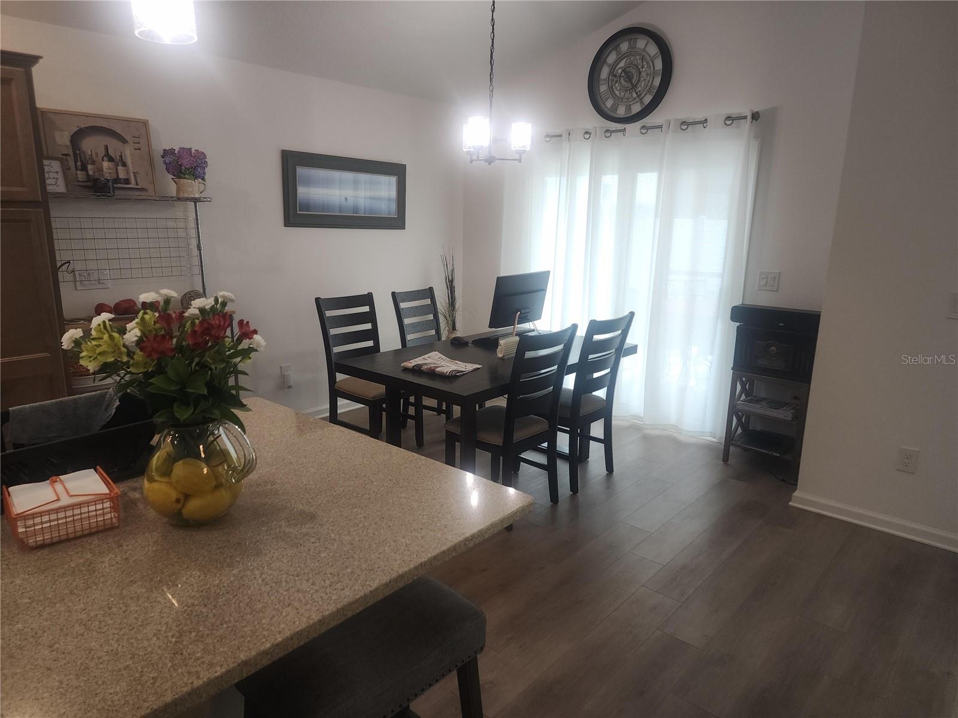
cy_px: 359
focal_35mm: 23
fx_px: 637
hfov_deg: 73.9
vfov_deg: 58.9
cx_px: 479
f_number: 1.8
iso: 160
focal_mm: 6.4
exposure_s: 1/120
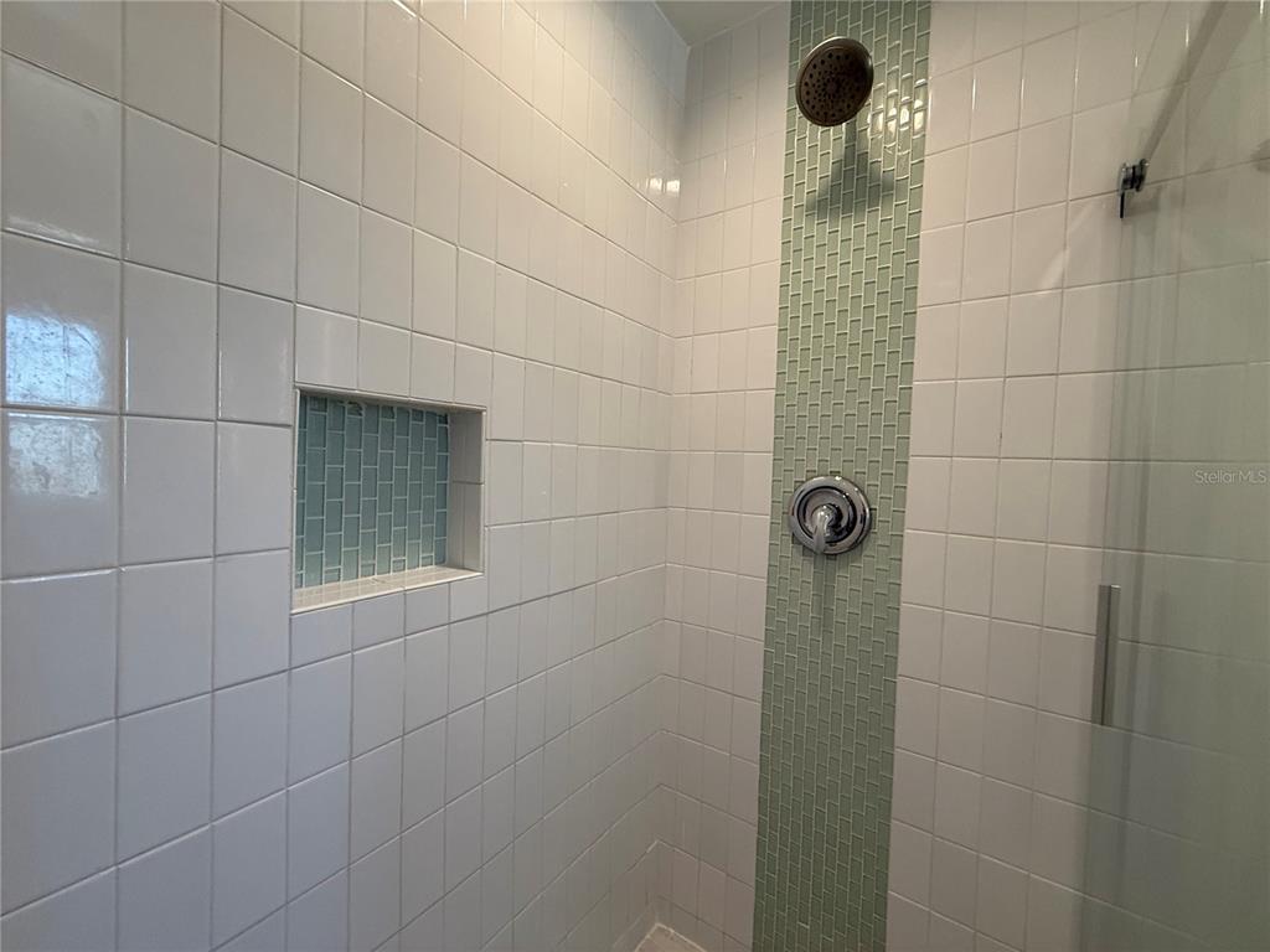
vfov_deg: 85.7
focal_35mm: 14
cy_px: 476
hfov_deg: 102.1
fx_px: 514
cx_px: 635
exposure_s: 1/120
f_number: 2.2
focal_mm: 2.22
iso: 250
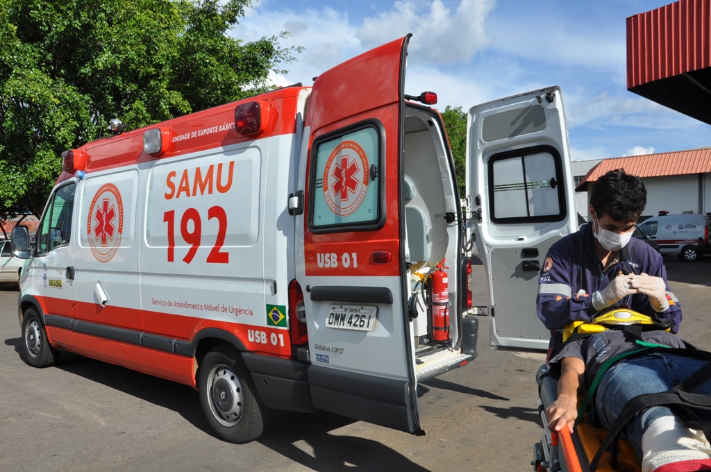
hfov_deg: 59.6
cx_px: 356
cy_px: 236
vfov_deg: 41.6
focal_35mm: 32
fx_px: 621
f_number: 13
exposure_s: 1/160
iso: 200
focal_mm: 21
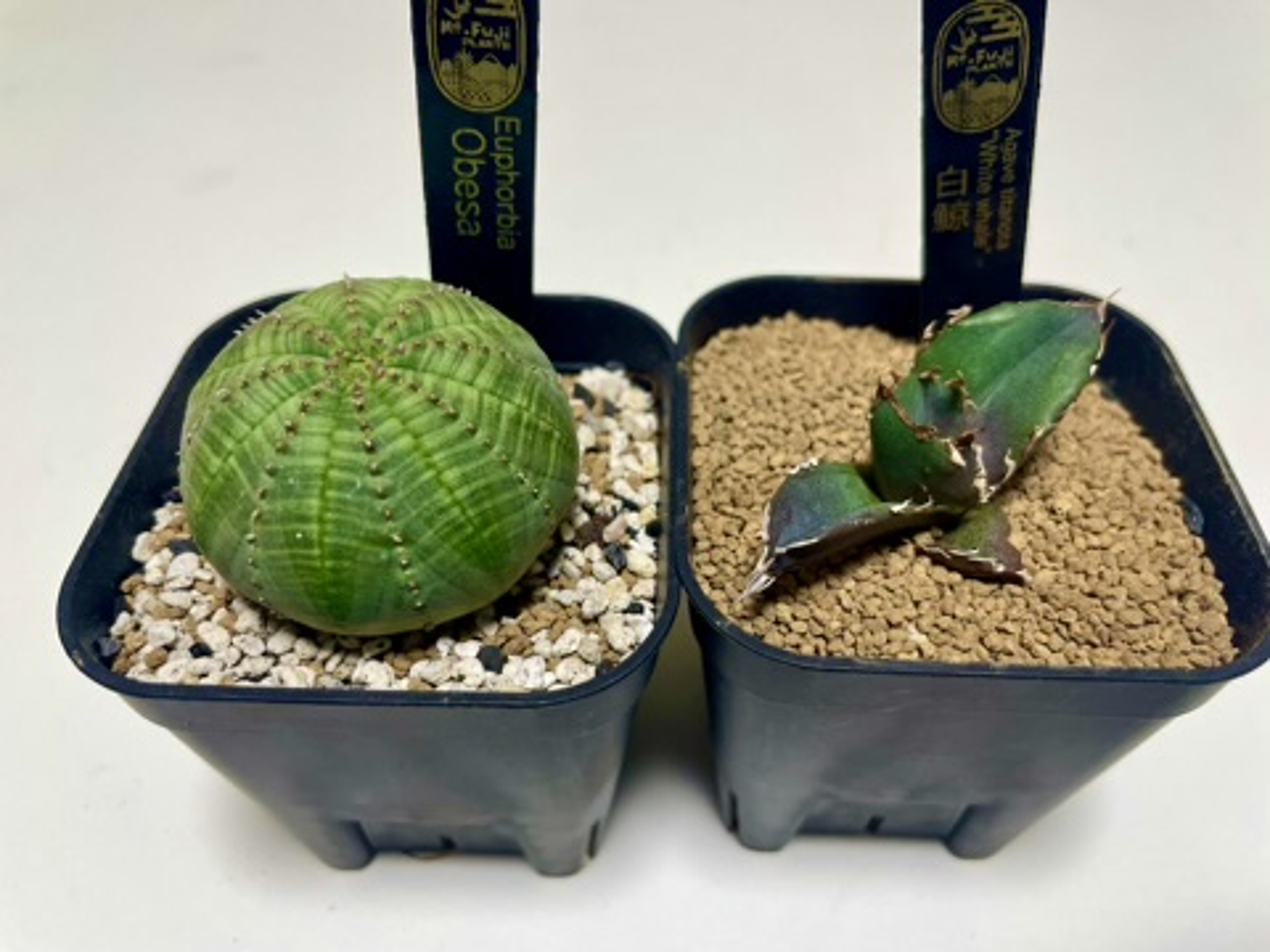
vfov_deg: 53.1
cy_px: 476
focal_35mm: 26
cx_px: 635
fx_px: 954
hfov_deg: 67.3
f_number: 1.6
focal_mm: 4.2
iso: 100
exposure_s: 1/111
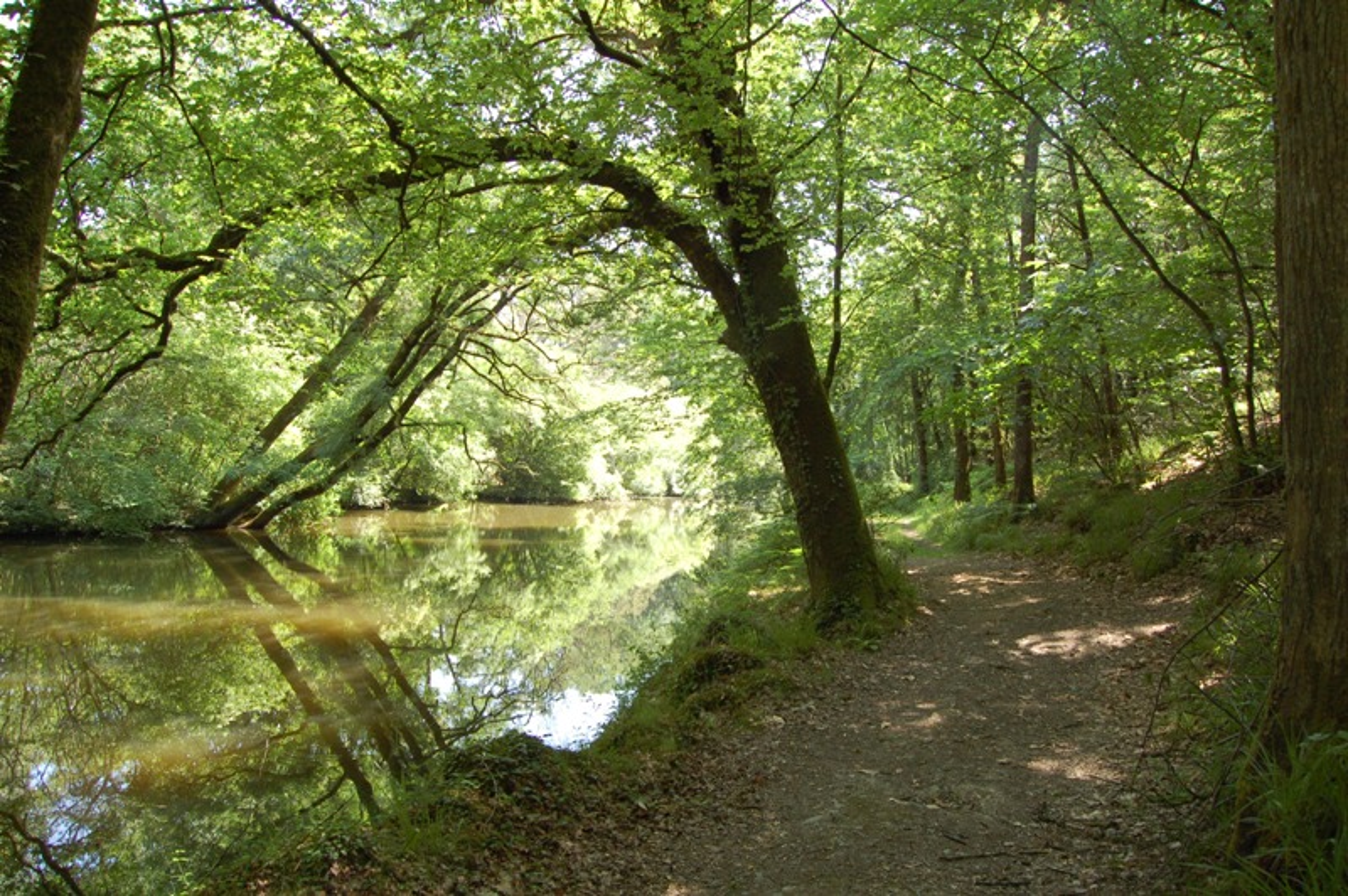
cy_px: 448
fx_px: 1010
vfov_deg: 47.9
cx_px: 674
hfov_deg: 67.4
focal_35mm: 27
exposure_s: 1/40
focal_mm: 18
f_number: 9
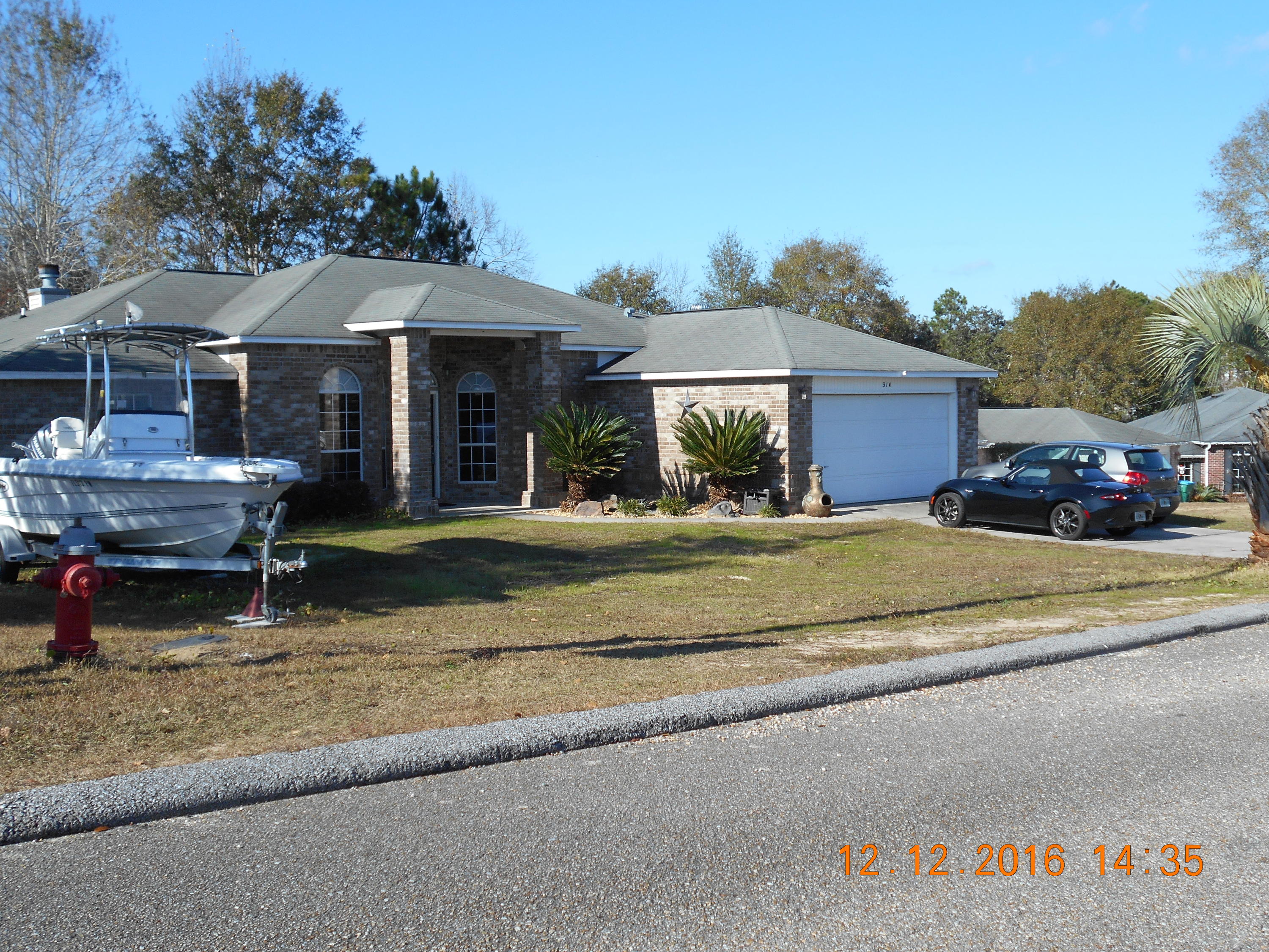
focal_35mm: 37
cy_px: 476
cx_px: 634
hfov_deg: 50.1
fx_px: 1356
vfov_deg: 38.7
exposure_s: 1/640
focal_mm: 6.7
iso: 80
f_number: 3.9
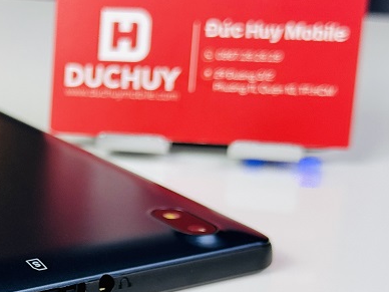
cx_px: 11
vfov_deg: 14.8
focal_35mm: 99
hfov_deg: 19.3
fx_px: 1113
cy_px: 265
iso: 50
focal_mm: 6.76
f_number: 1.78
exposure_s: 1/121
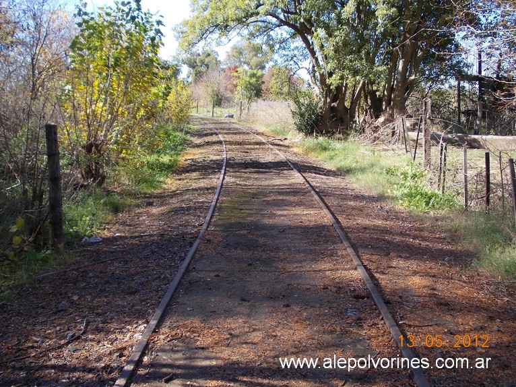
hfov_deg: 49.0
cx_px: 258
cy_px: 194
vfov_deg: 37.7
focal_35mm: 38
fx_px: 566
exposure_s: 1/250
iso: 80
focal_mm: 5.3
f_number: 3.1
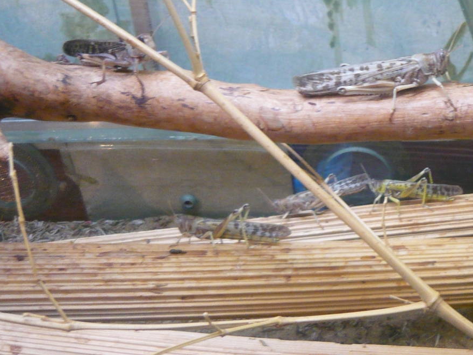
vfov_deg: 24.3
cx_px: 400
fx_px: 820
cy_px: 121
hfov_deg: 31.1
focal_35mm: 60
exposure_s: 1/20
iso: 400
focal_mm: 5.5
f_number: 2.8
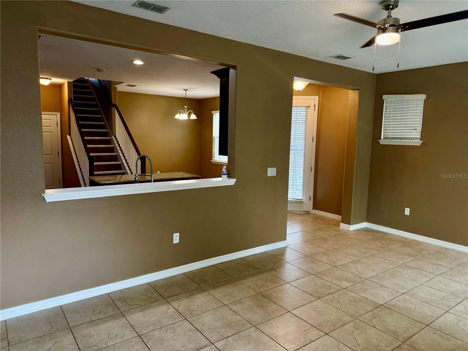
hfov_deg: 71.6
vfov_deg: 56.8
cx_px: 234
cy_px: 176
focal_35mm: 24
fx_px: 324
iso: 200
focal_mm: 6.76
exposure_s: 1/120
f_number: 1.78
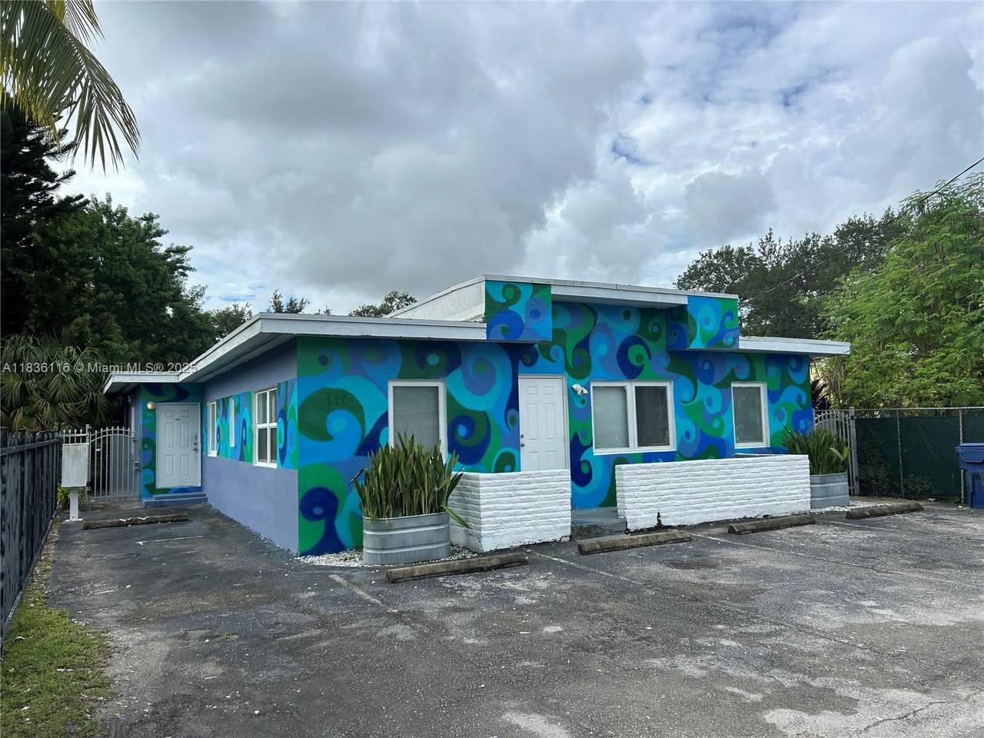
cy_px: 369
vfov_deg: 53.1
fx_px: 739
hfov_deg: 67.3
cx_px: 492
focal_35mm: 26
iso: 50
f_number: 1.5
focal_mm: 5.7
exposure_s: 1/4444
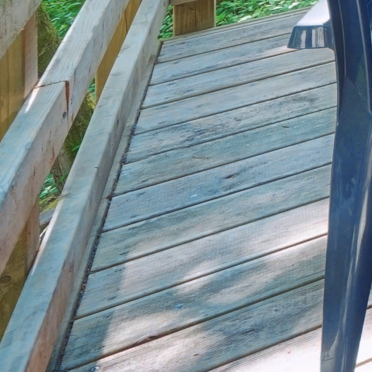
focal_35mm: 70
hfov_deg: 10.7
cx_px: 1178
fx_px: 851
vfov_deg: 19.7
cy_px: -254
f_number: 11
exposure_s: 1/3
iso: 800
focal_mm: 12
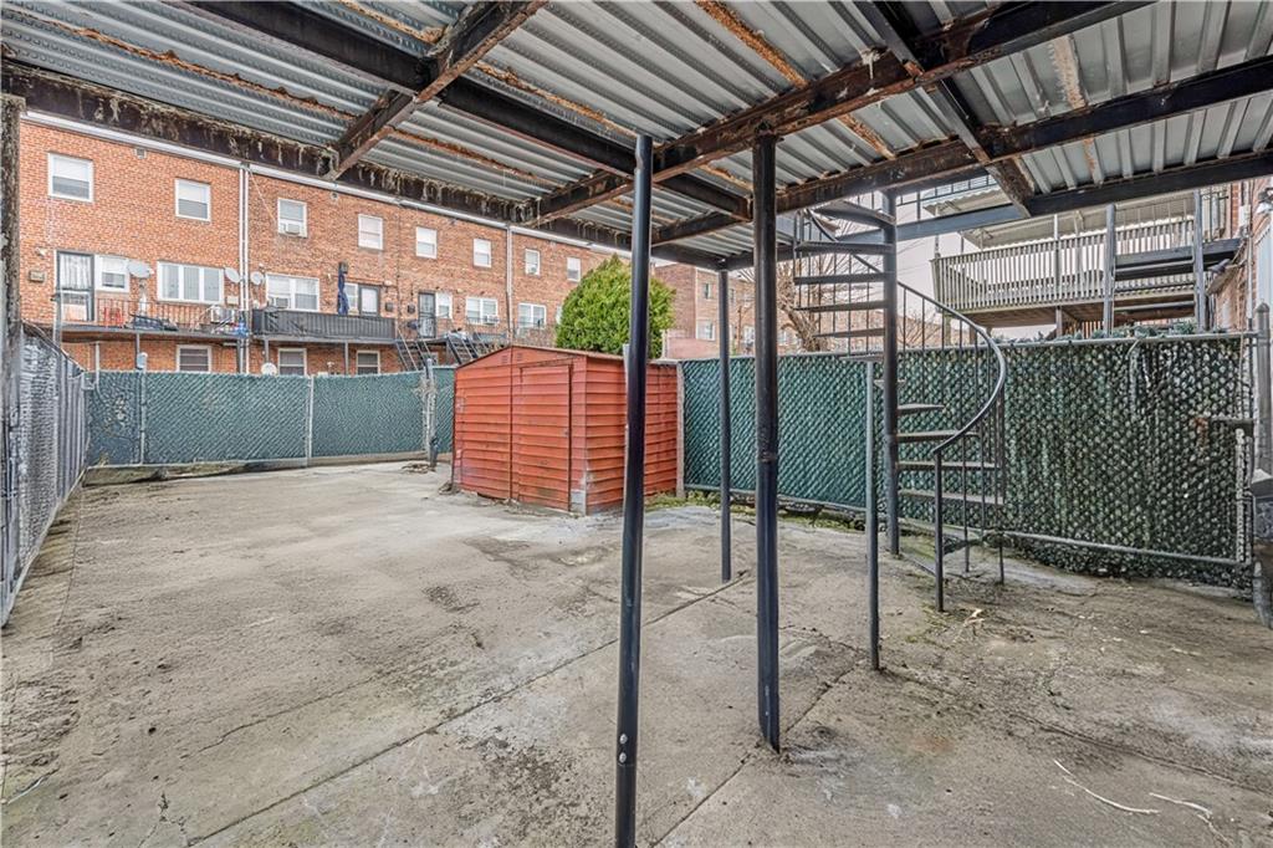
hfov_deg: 104.3
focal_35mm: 14
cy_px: 424
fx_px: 495
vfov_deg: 81.2
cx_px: 636
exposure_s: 1/50
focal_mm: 14
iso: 100
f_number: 5.6
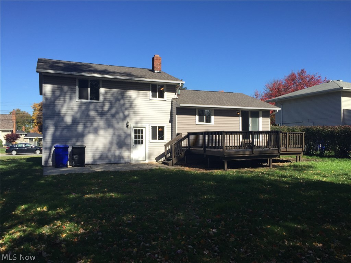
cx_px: 176
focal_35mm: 29
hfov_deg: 61.7
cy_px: 132
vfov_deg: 48.2
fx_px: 294
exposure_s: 1/1582
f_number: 2.2
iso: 32
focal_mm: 4.15
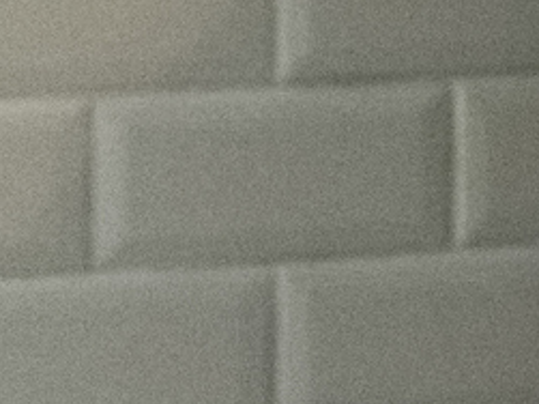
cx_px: 2293
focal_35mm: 348
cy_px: -877
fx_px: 5416
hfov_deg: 5.0
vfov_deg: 4.1
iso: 5000
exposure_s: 1/320
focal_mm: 28
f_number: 2.8
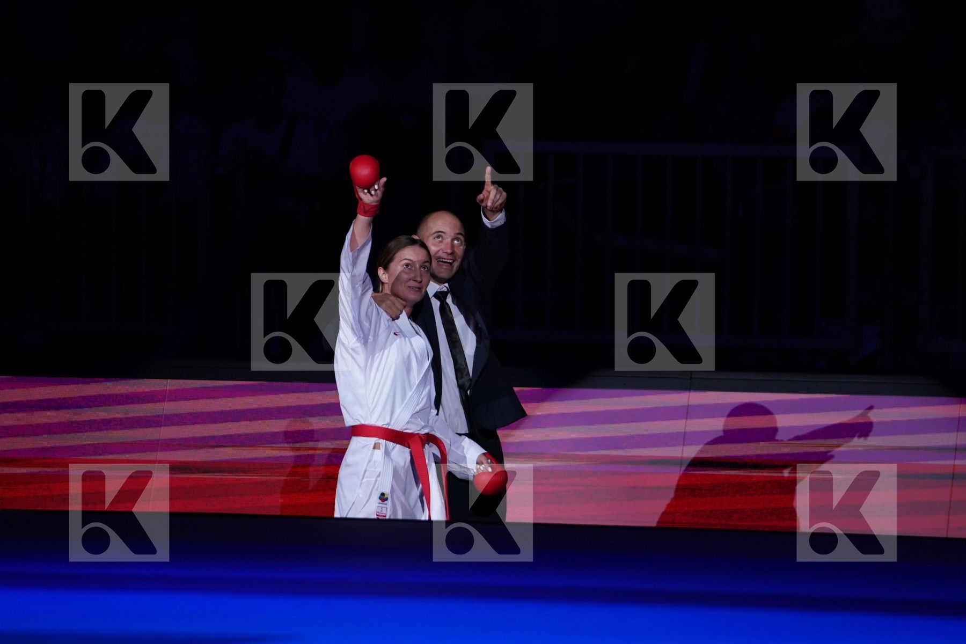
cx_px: 483
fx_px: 8049
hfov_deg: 6.9
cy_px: 322
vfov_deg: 4.6
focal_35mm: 300
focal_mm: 200
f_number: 2.8
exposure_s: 1/1000
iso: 1000
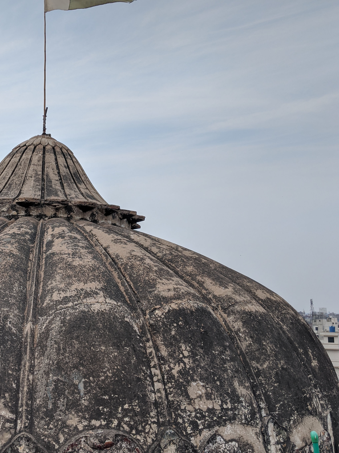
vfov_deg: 46.8
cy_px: 207
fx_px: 522
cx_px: 108
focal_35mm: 40
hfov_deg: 35.5
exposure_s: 1/2924
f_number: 1.8
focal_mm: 4.44
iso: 74
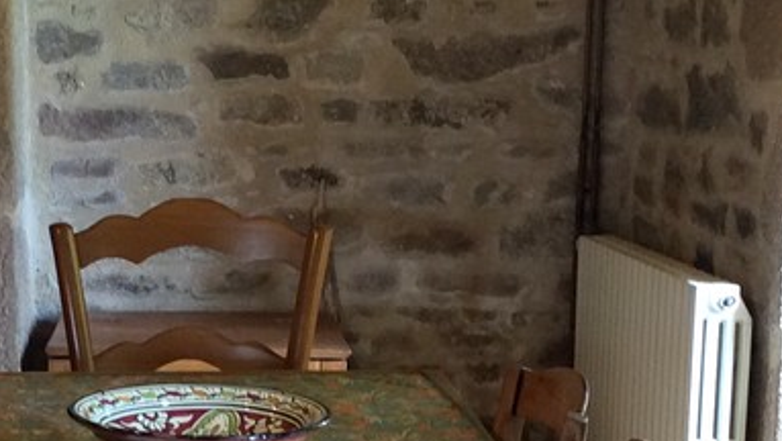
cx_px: 255
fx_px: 1930
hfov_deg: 22.8
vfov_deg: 12.9
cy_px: 450
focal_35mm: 93
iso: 64
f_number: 2.4
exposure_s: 1/24
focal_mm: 3.3
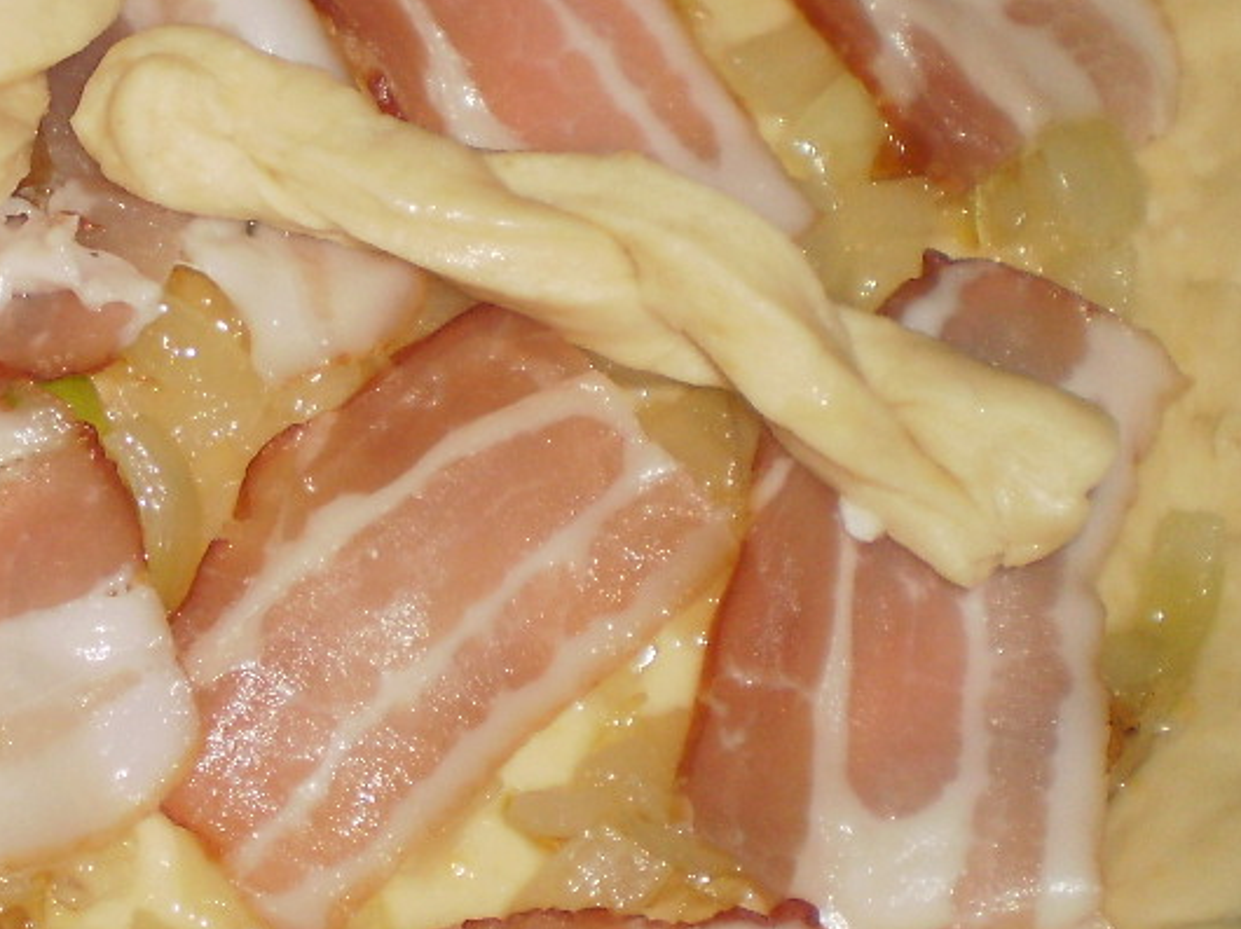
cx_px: -61
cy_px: 243
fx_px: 3118
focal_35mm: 87
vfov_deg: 16.9
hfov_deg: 21.5
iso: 125
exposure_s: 1/30
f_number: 3.1
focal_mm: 6.3
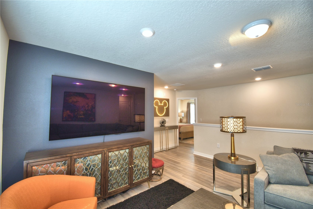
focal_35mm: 15
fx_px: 130
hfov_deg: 100.4
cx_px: 156
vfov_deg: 77.3
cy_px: 104
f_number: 4.5
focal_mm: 10
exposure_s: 1/30
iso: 280
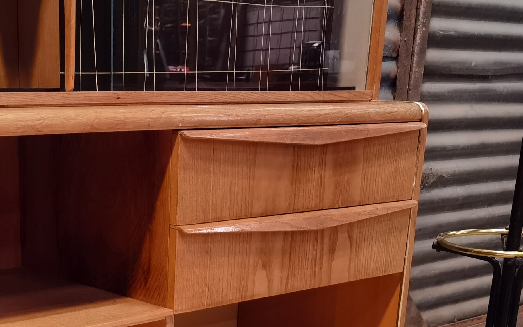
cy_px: 416
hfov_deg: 31.6
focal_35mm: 63
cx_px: 103
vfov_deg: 19.2
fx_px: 898
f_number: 1.9
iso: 640
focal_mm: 6.71
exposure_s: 1/33.3
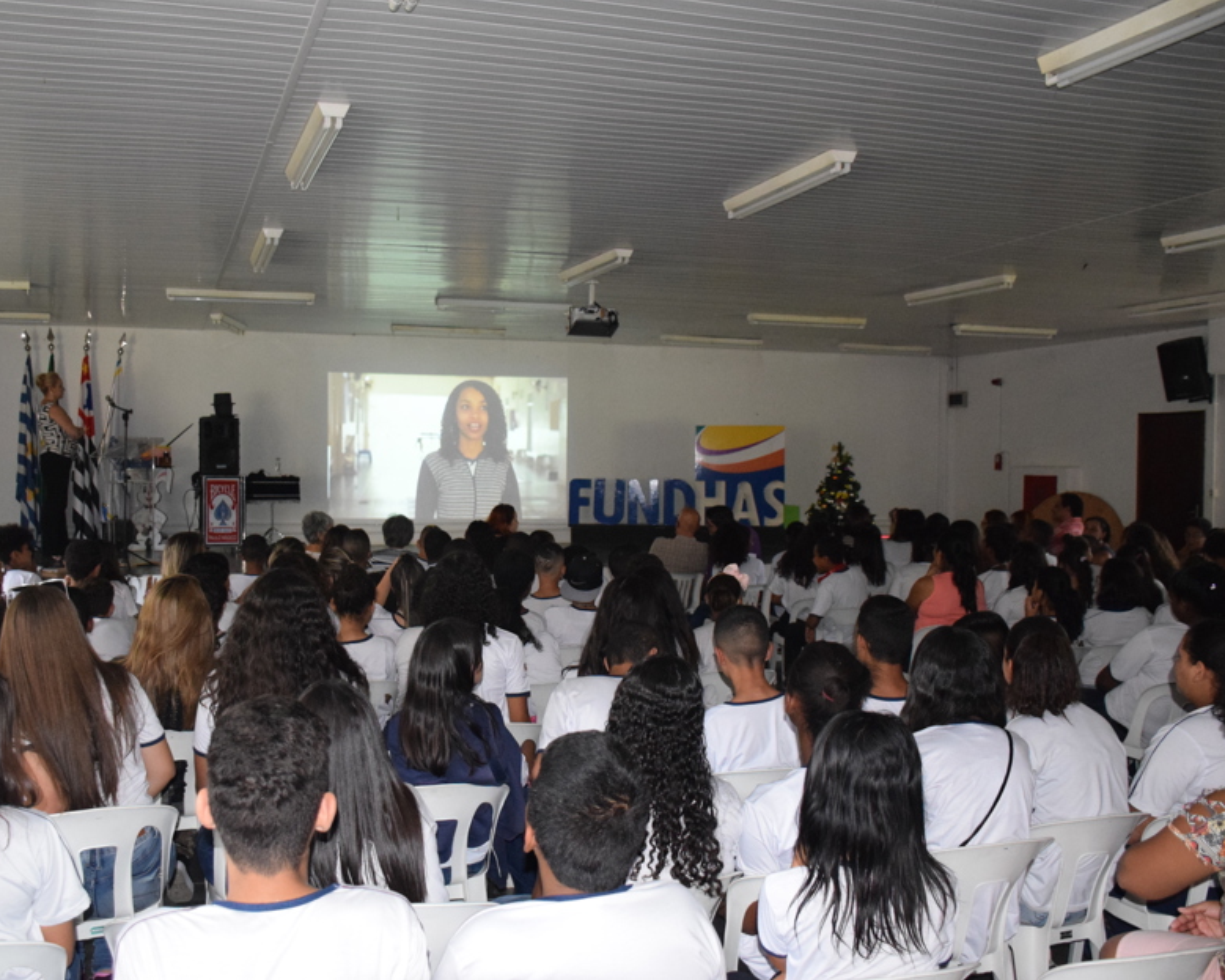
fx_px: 1233
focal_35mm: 34
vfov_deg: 43.3
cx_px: 522
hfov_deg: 52.7
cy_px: 488
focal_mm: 20
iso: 3200
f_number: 3.5
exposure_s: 1/60
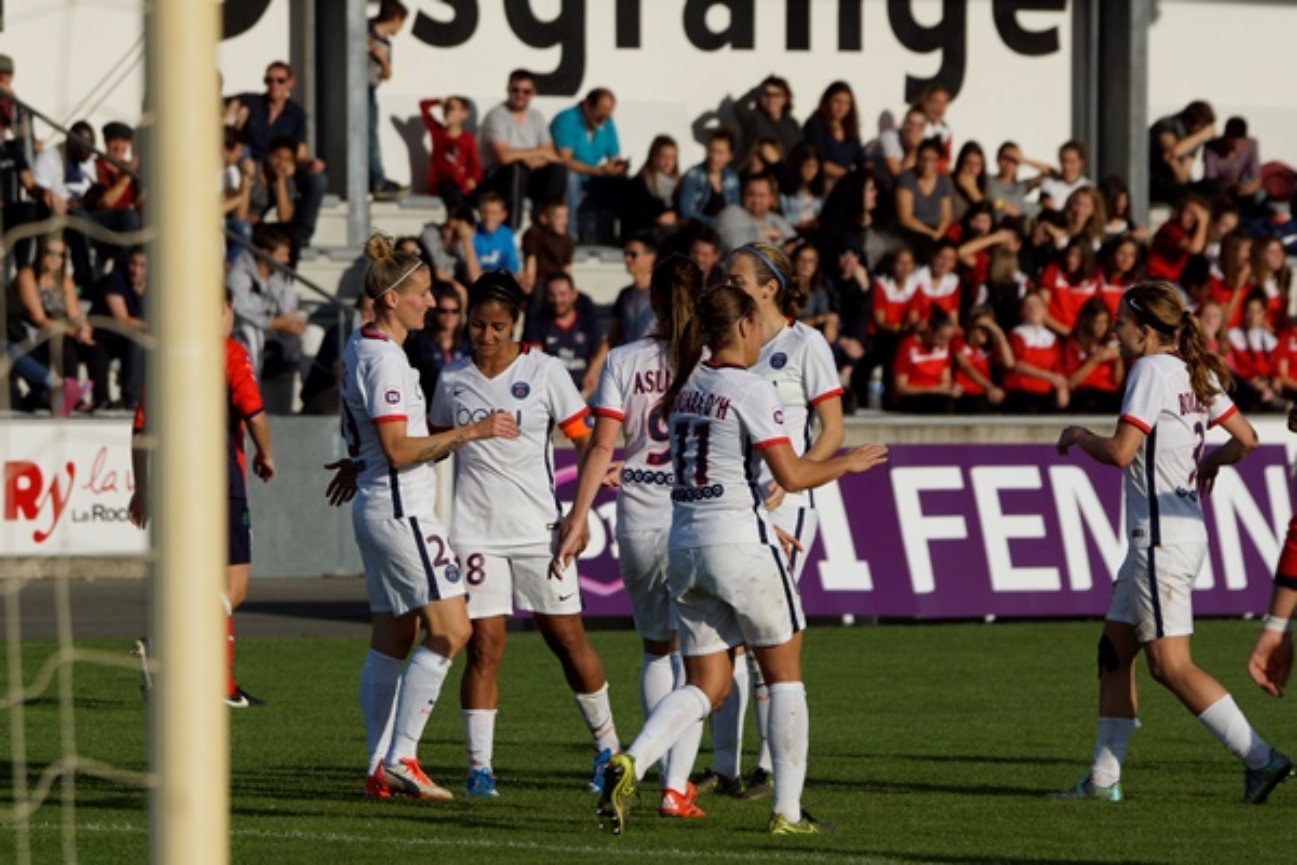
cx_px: 648
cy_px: 432
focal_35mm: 375
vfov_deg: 3.7
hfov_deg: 5.5
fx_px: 13509
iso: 100
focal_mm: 250
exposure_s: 1/800
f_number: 7.1
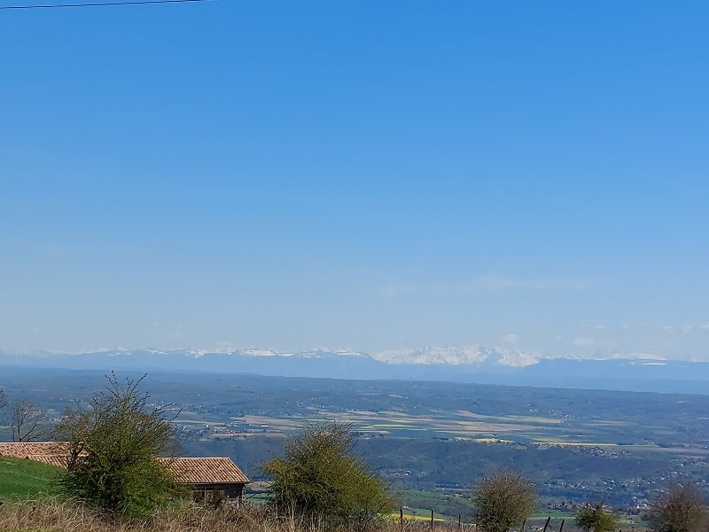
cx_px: 354
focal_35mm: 24
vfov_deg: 56.8
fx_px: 492
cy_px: 266
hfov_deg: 71.6
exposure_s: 1/1739
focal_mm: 5.23
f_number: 1.8
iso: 25
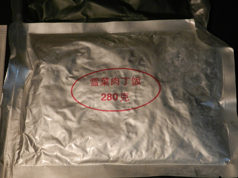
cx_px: 119
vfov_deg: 21.6
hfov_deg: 28.6
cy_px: 89
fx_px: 468
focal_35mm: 68
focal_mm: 12.1
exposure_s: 1/60
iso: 640
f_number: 4.7
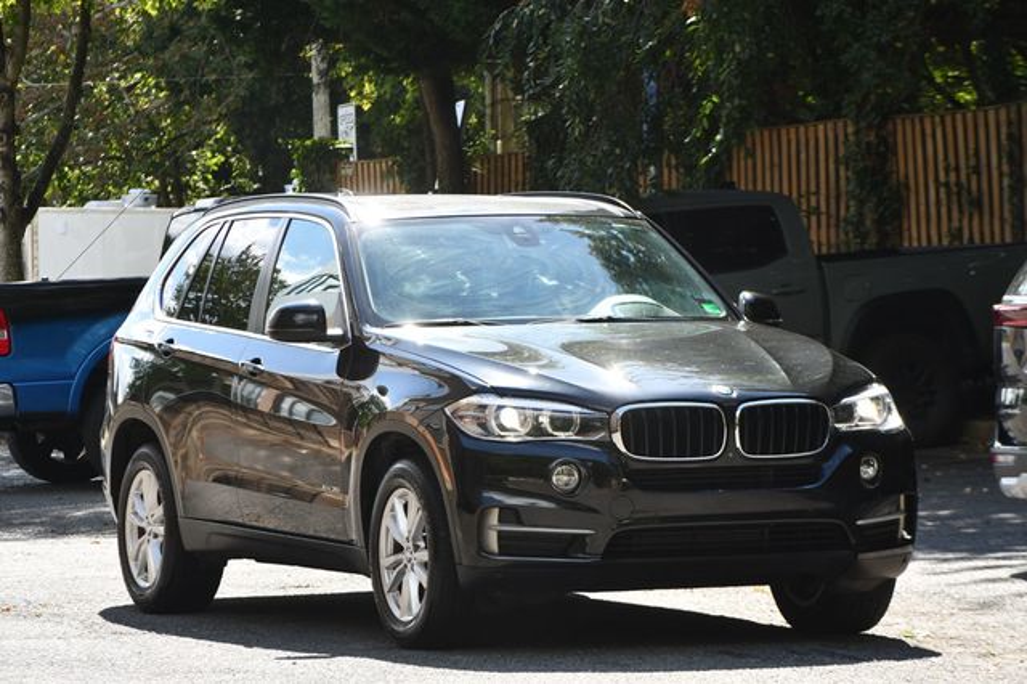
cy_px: 342
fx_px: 5132
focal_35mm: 180
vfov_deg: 7.6
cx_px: 514
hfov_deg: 11.4
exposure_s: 1/250
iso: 200
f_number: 7.1
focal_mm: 120
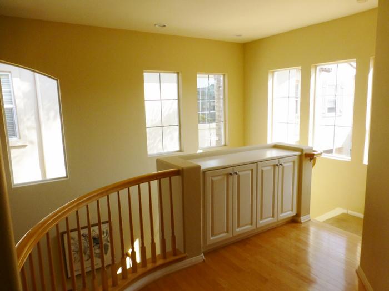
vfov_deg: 56.8
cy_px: 146
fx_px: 270
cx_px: 194
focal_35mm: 24
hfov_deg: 71.6
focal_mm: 4.3
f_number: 3.3
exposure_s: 1/250
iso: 200
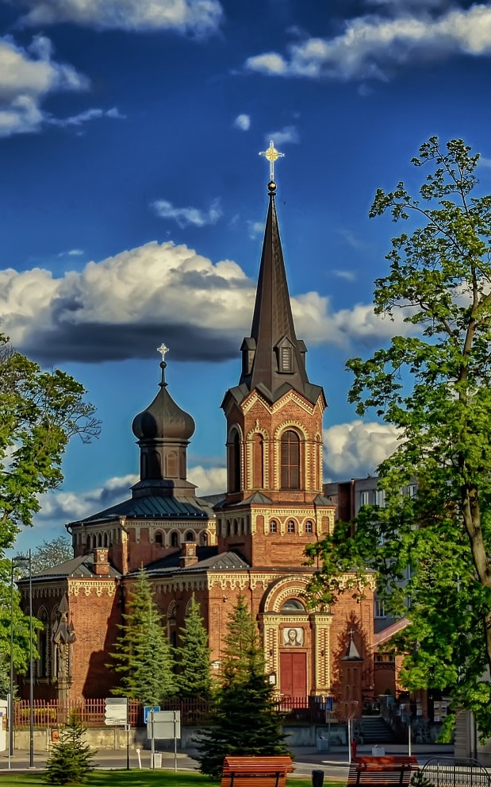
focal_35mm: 133
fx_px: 2848
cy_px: 488
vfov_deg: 15.7
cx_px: 198
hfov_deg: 9.8
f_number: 8
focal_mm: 45
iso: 100
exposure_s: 1/400
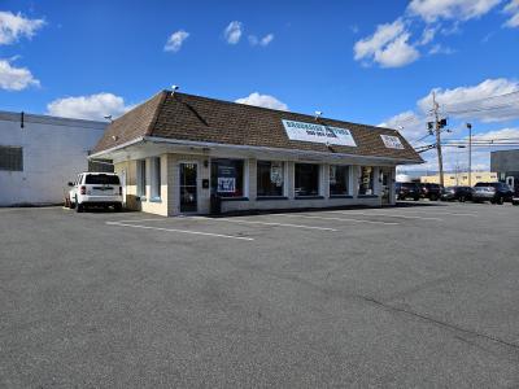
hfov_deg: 73.9
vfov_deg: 58.9
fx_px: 345
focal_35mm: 23
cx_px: 260
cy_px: 194
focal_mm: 5.4
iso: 25
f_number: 1.8
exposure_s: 1/1920
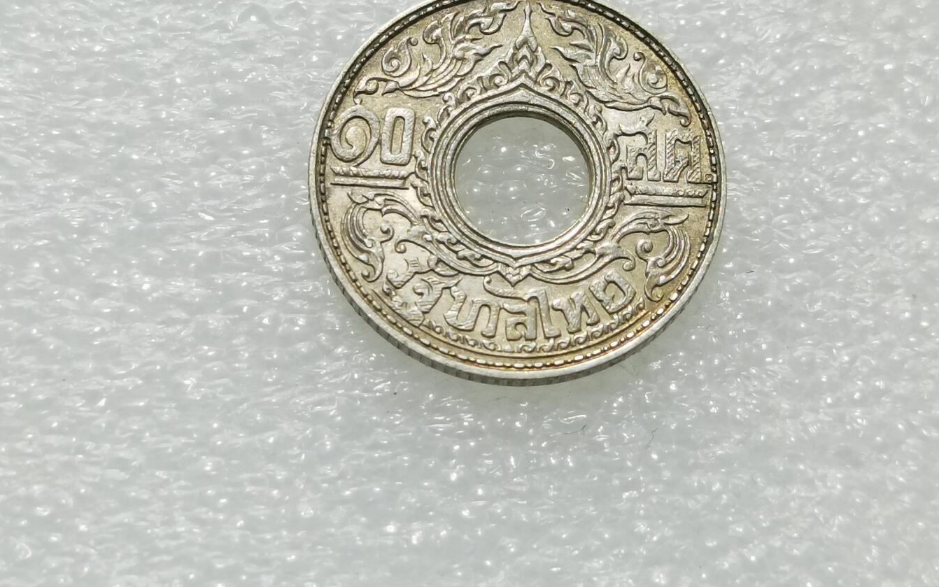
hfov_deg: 22.8
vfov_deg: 14.3
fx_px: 2329
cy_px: 211
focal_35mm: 91
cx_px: 472
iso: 80
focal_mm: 6.67
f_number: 1.9
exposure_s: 1/100
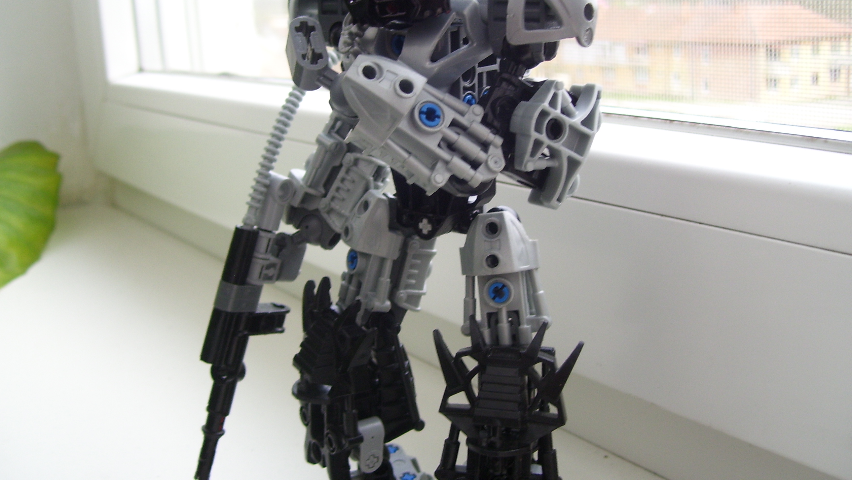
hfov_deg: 49.4
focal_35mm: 41
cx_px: 422
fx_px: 926
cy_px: 223
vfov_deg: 29.0
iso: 80
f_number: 2.7
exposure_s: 1/60
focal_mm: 6
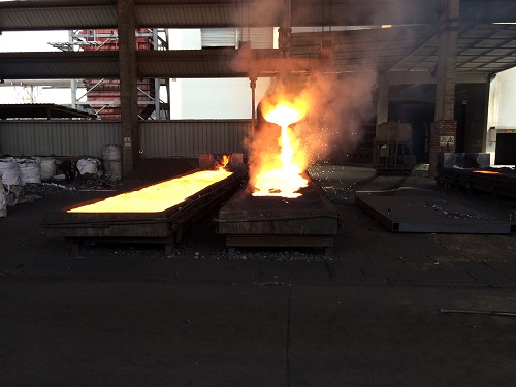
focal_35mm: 29
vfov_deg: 48.2
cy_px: 194
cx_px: 258
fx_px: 432
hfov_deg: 61.7
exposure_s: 1/432
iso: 32
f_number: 2.2
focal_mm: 4.15
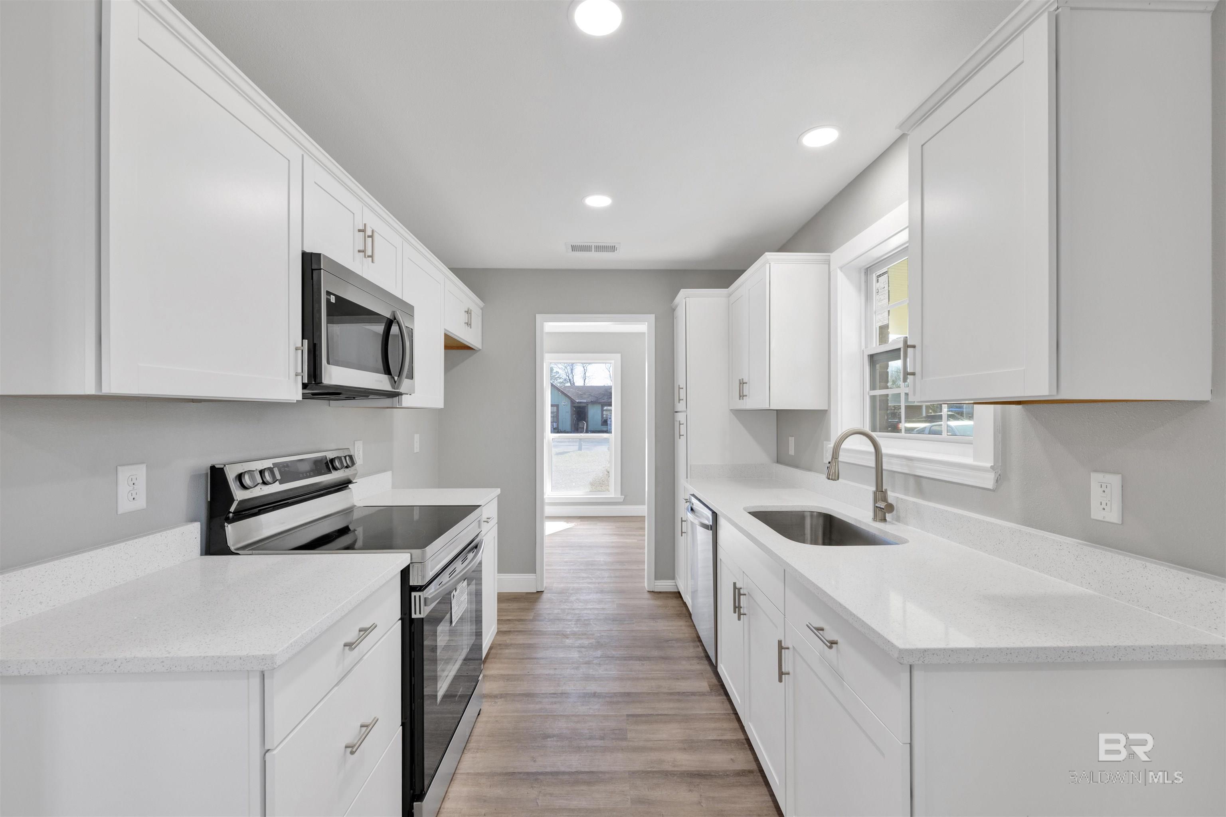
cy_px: 408
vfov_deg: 79.2
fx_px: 494
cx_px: 613
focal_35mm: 14
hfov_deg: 102.3
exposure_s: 1/13
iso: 400
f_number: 11
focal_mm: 14.5
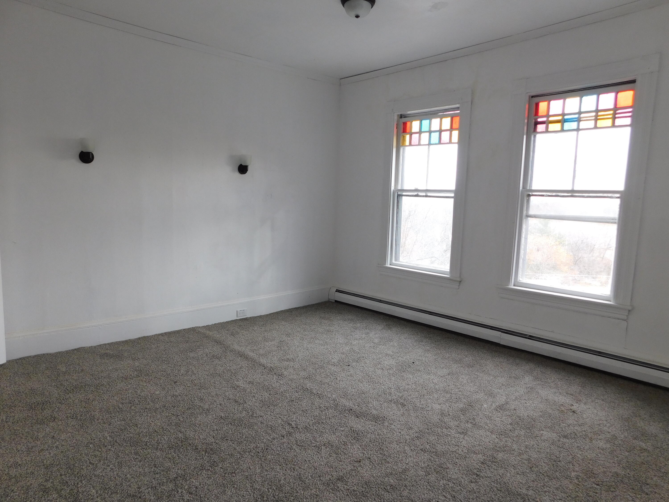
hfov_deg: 73.9
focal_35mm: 23
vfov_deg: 58.9
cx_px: 334
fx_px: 445
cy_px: 251
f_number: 3
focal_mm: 4
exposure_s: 1/50
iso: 125
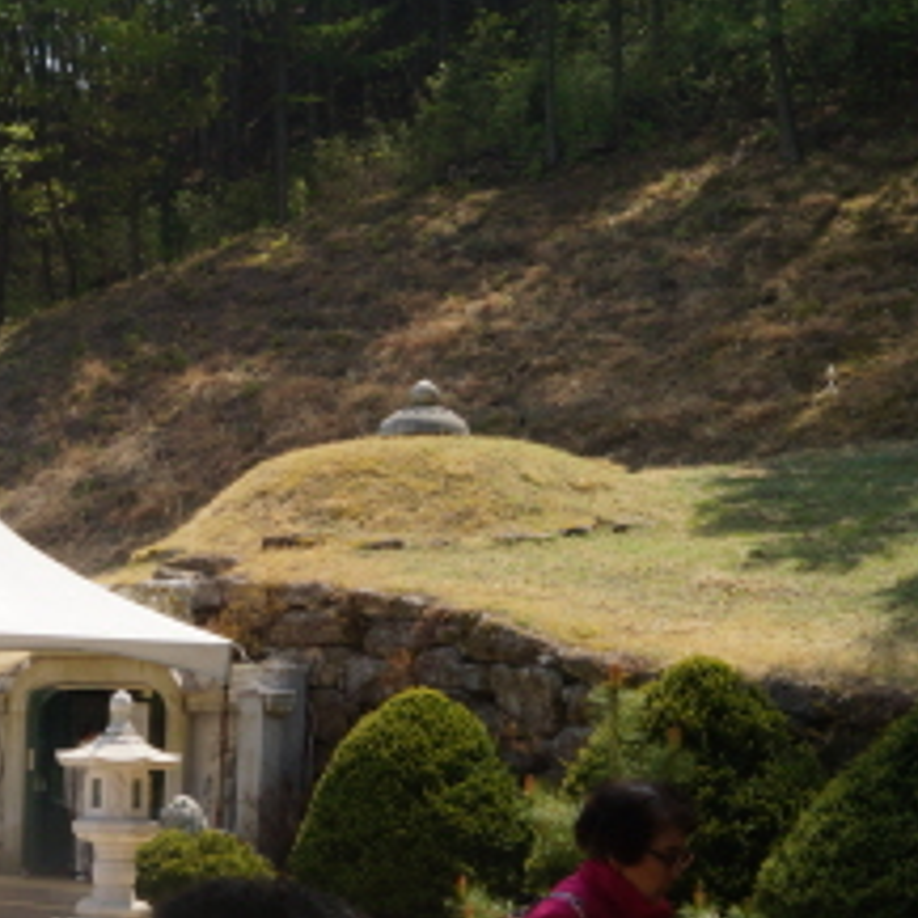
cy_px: 903
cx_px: -381
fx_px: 2460
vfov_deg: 20.5
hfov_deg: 19.0
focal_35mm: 82
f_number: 13
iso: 100
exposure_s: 1/80
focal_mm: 20
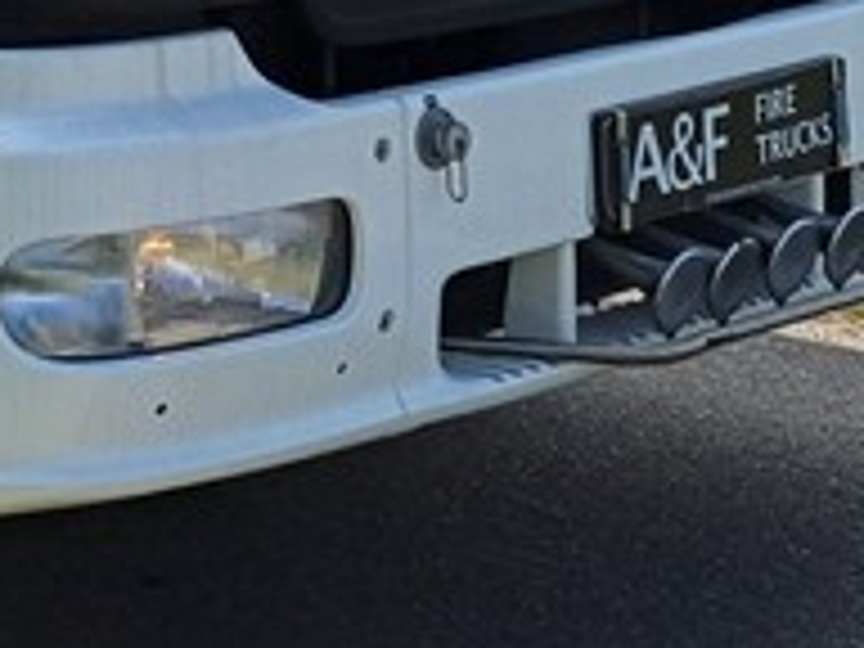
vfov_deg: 10.5
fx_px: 3320
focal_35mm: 133
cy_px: -526
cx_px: -594
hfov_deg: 13.6
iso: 50
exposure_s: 1/1460
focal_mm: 4.65
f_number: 1.8
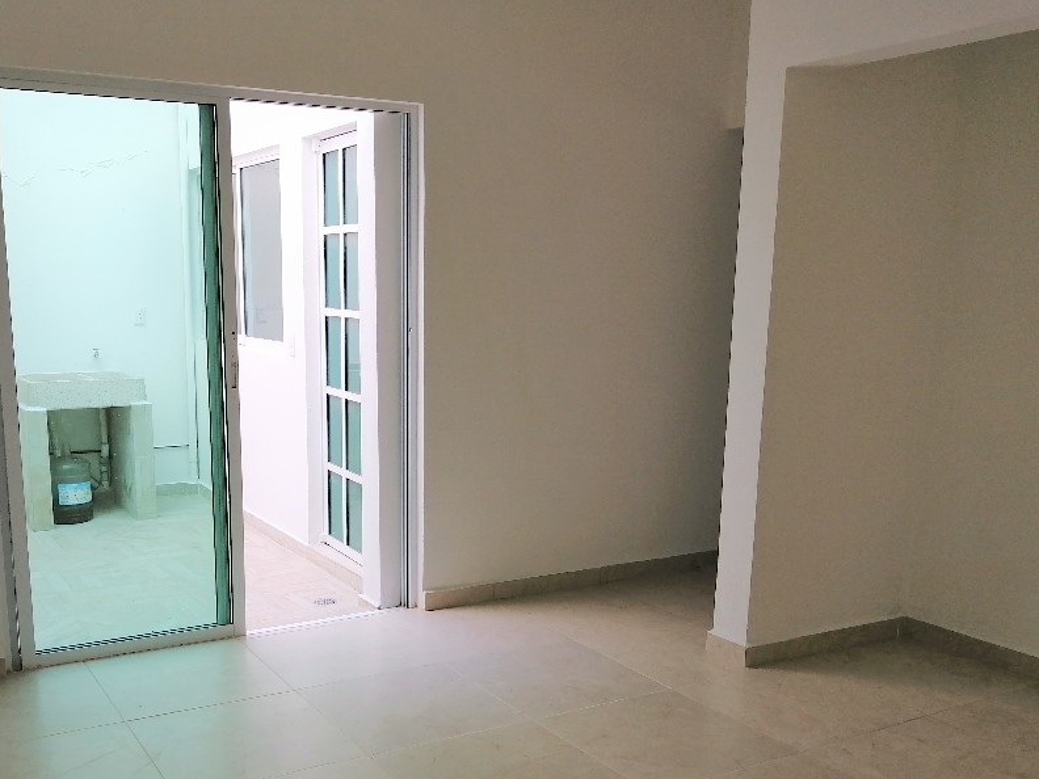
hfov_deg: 52.3
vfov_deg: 40.3
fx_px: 1051
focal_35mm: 35
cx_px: 416
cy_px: 506
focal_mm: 3.96
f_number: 1.8
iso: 64
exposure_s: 1/180
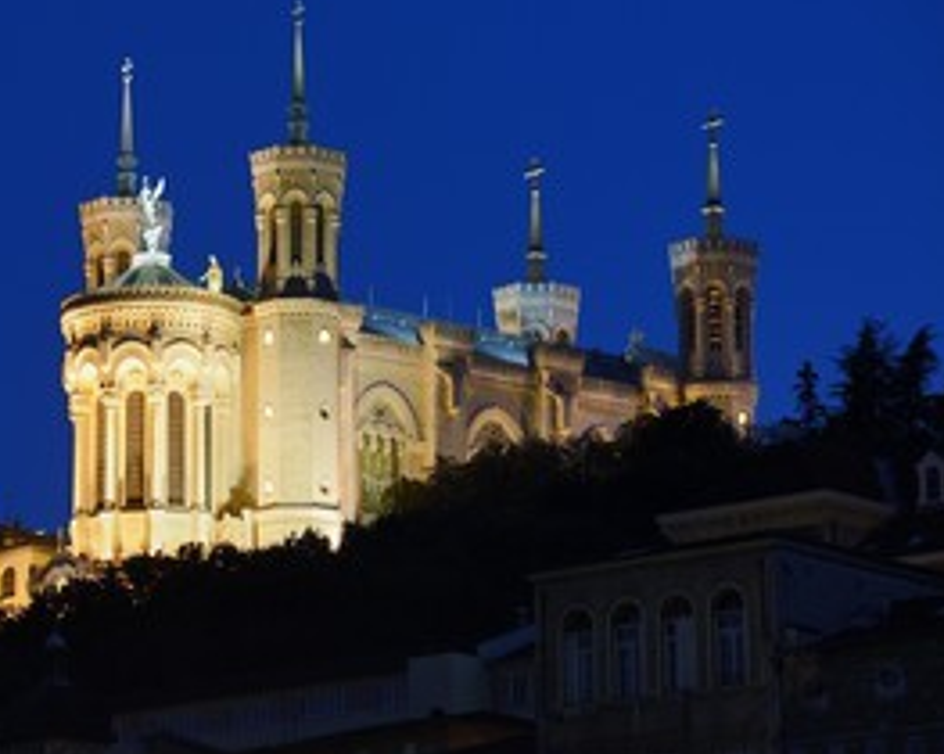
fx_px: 5444
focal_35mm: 195
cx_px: 226
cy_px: 355
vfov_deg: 7.9
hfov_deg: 9.9
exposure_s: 1/5
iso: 800
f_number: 5.6
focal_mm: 130
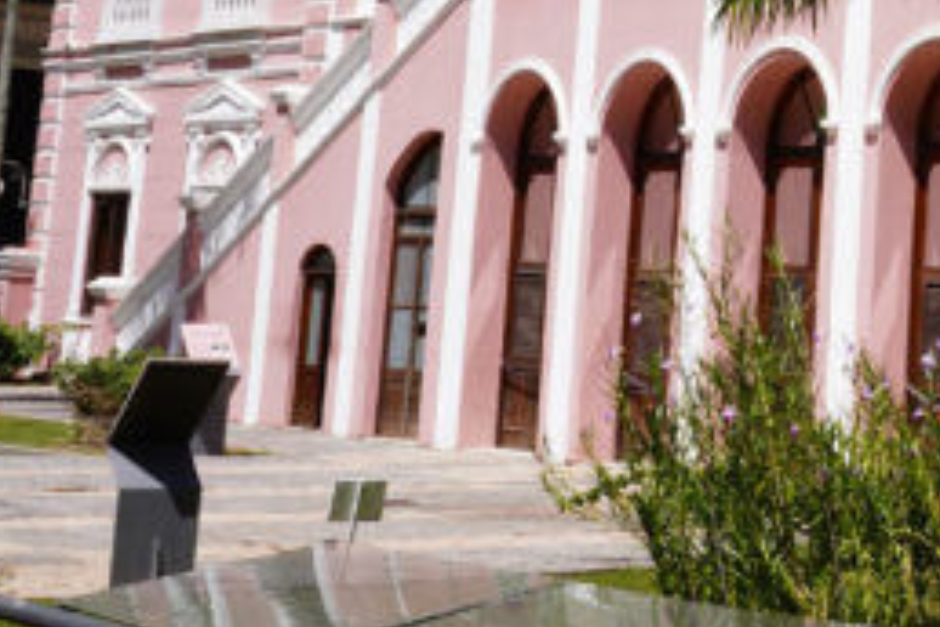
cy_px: -297
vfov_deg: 13.5
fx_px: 2506
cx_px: 1618
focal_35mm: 96
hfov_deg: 17.7
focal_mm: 24
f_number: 22
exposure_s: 1/60
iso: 160
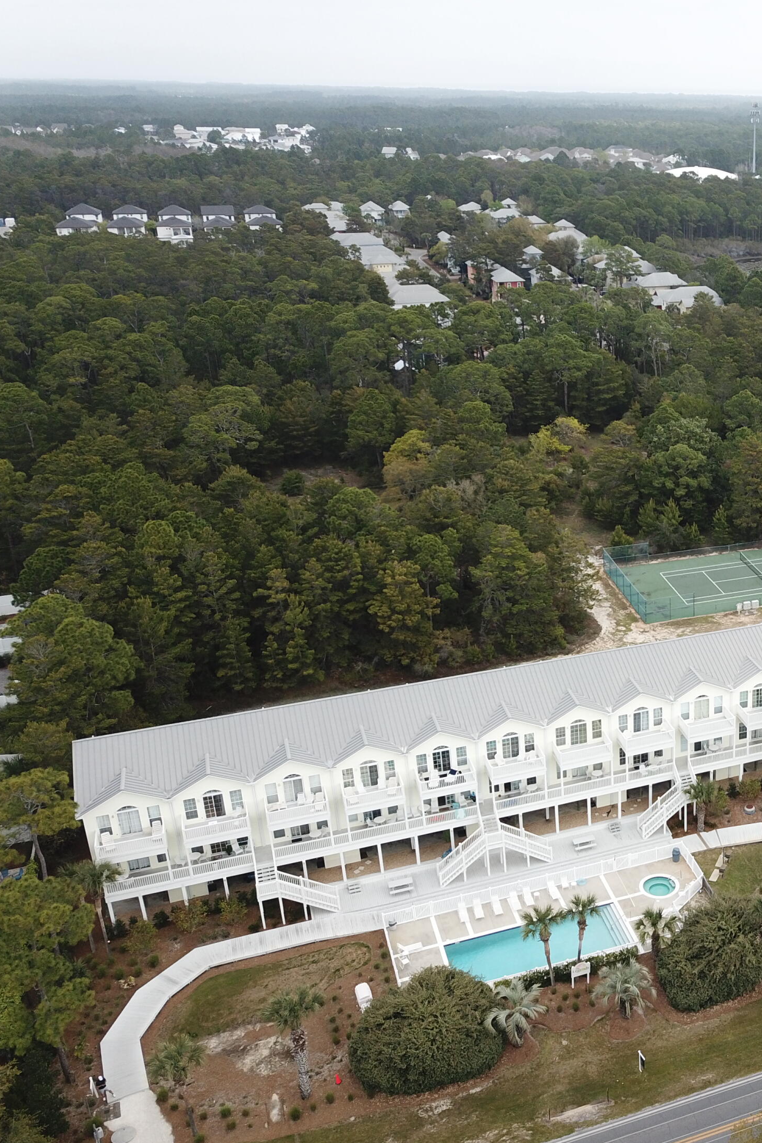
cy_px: 585
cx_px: 745
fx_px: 1175
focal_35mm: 37
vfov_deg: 51.9
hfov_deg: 33.2
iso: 100
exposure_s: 1/468
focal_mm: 4.73
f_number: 2.2
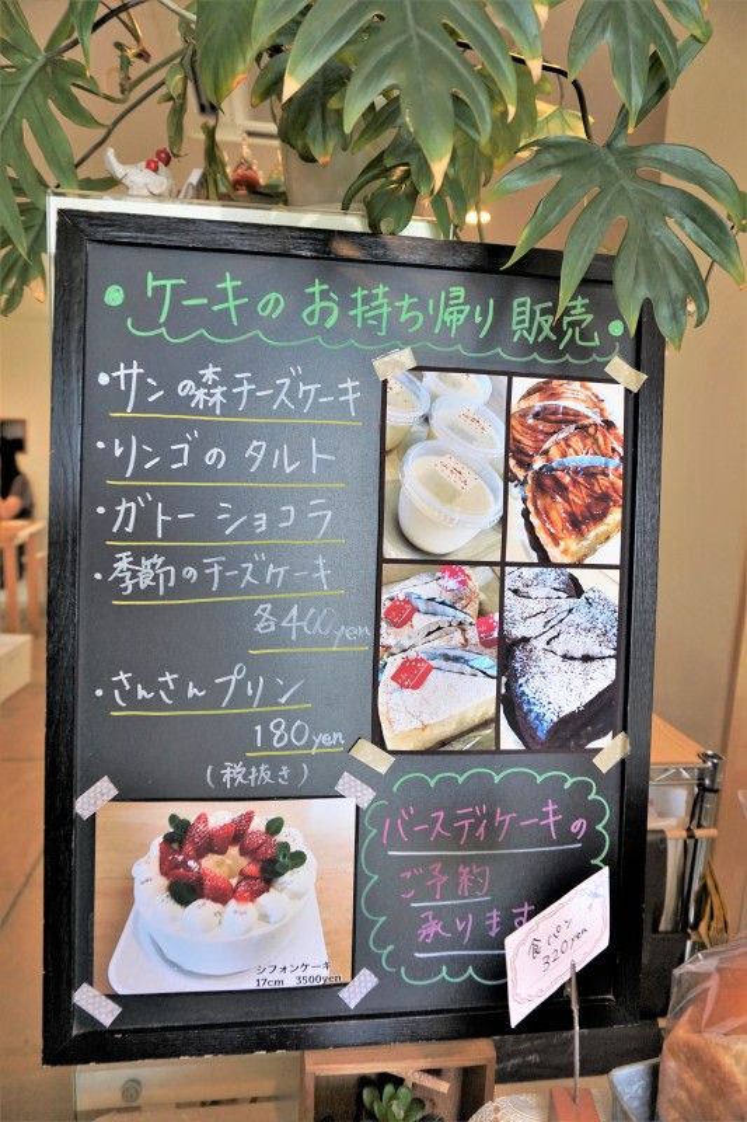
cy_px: 561
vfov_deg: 73.8
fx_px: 747
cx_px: 374
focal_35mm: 24
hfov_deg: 53.1
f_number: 4
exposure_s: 1/160
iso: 640
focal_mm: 16
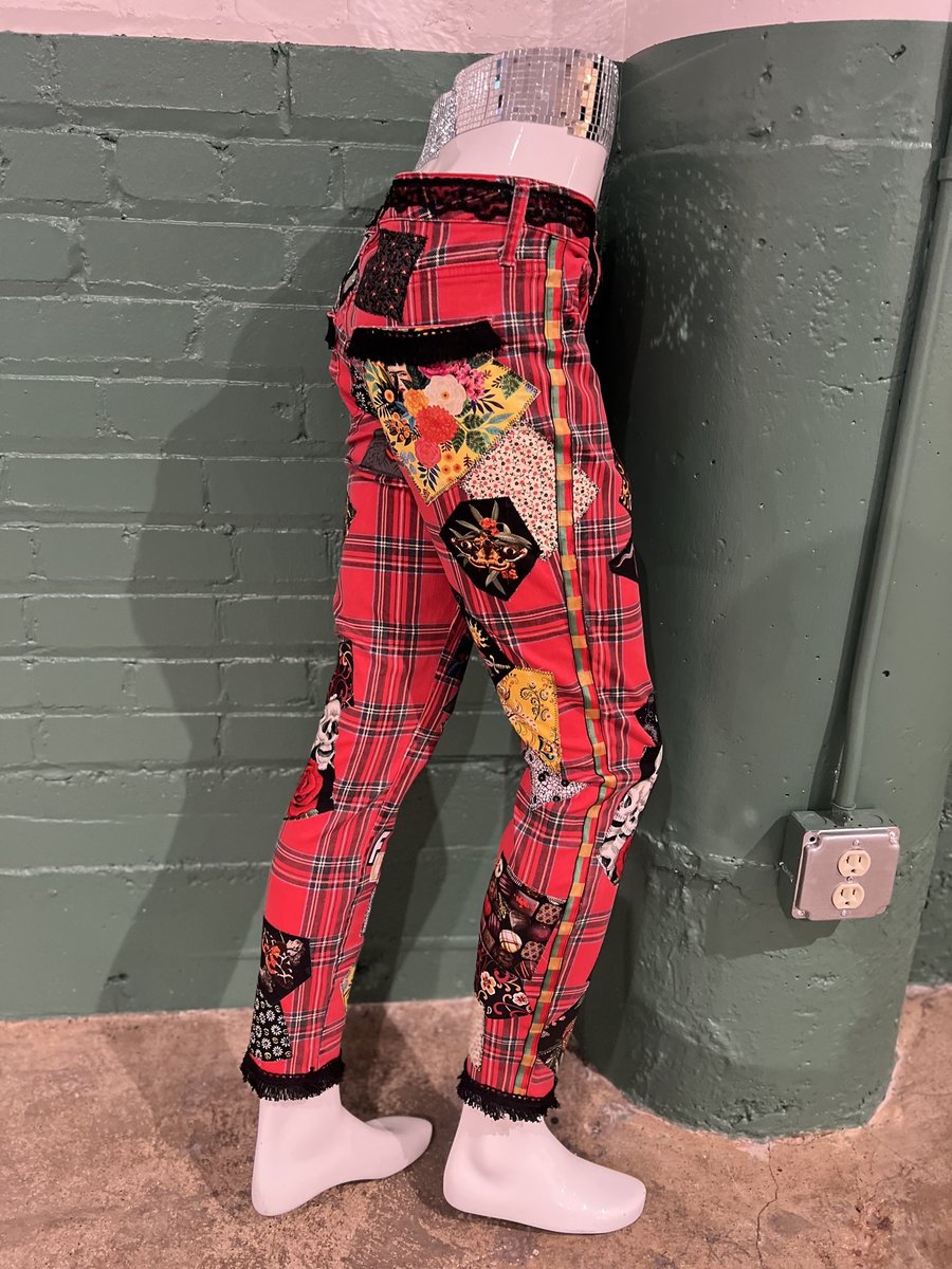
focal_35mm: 26
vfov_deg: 67.3
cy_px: 634
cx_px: 476
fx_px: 953
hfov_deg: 53.1
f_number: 1.5
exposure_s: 1/60
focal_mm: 5.7
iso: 500
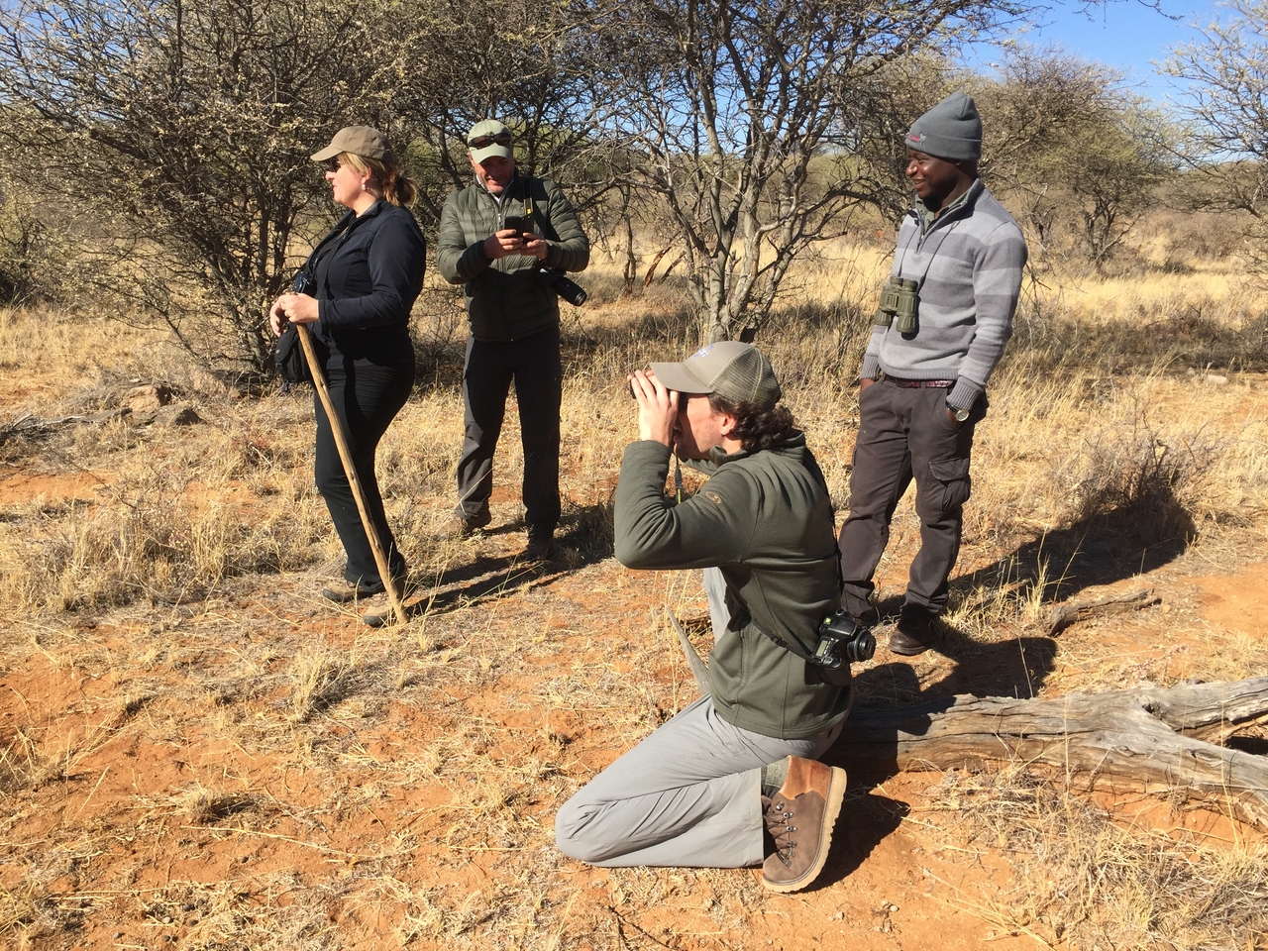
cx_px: 634
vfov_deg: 48.2
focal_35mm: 29
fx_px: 1062
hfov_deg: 61.7
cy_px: 476
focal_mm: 4.15
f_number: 2.2
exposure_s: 1/1364
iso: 32
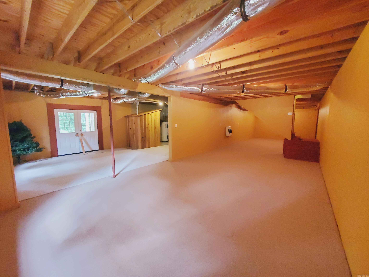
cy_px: 138
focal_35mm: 13
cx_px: 184
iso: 800
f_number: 2.2
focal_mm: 1.8
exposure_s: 1/30
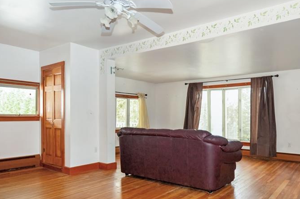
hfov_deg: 74.7
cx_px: 190
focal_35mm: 23
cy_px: 111
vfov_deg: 54.8
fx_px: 191
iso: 500
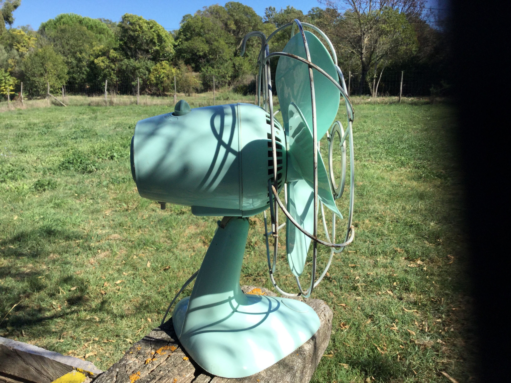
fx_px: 458
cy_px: 192
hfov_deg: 58.4
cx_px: 256
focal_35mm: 31
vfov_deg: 45.4
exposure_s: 1/1274
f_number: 2.4
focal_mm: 3.3
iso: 25
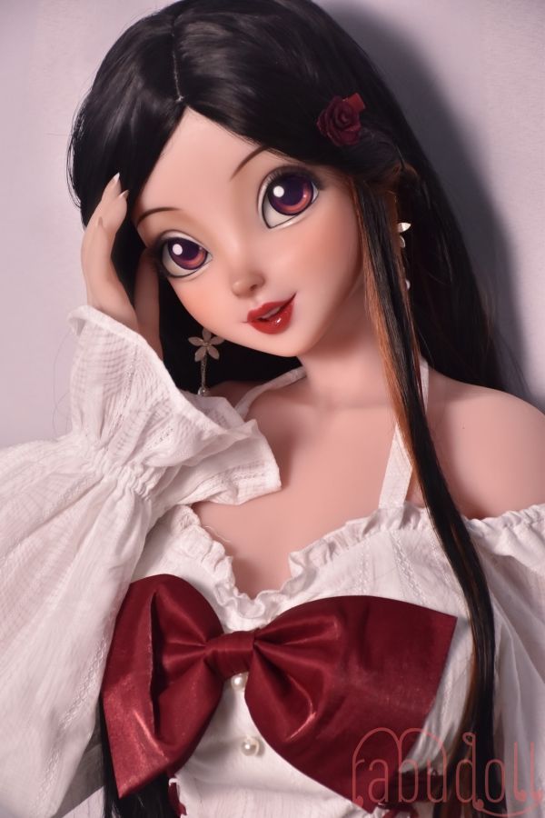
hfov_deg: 13.0
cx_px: 272
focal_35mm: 105
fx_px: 2384
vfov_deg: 19.5
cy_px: 409
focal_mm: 70
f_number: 5.6
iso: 1000
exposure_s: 1/160
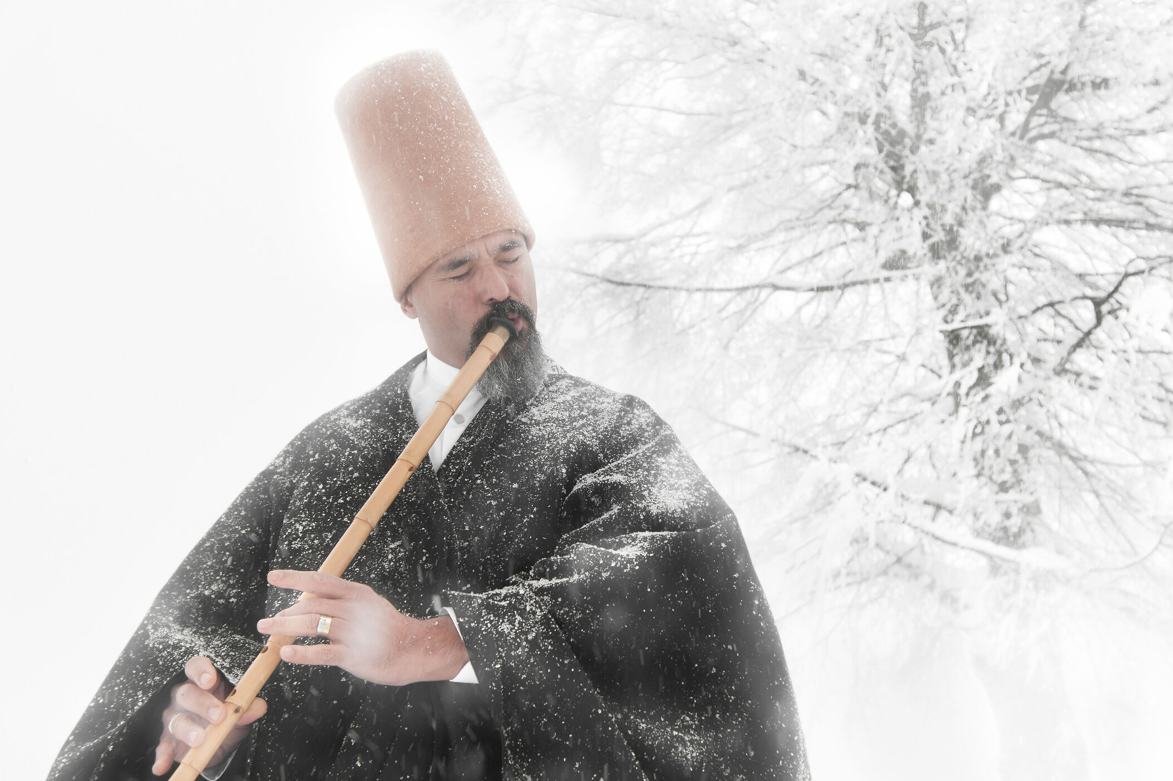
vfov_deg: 33.4
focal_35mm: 40
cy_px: 404
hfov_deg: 48.5
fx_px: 1302
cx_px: 611
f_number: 5.6
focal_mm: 35
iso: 200
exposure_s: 1/200
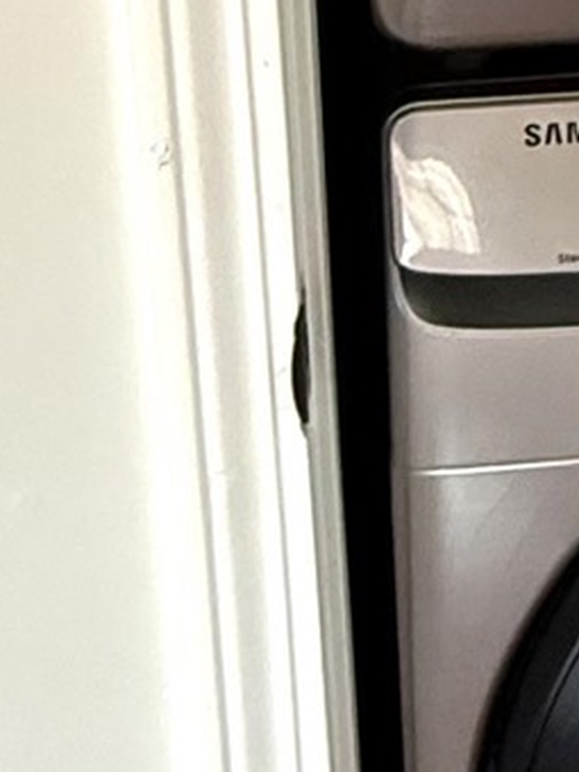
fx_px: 2119
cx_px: 1310
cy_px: -238
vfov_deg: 19.1
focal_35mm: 95
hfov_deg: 12.7
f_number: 2.2
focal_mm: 2.22
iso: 320
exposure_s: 1/60
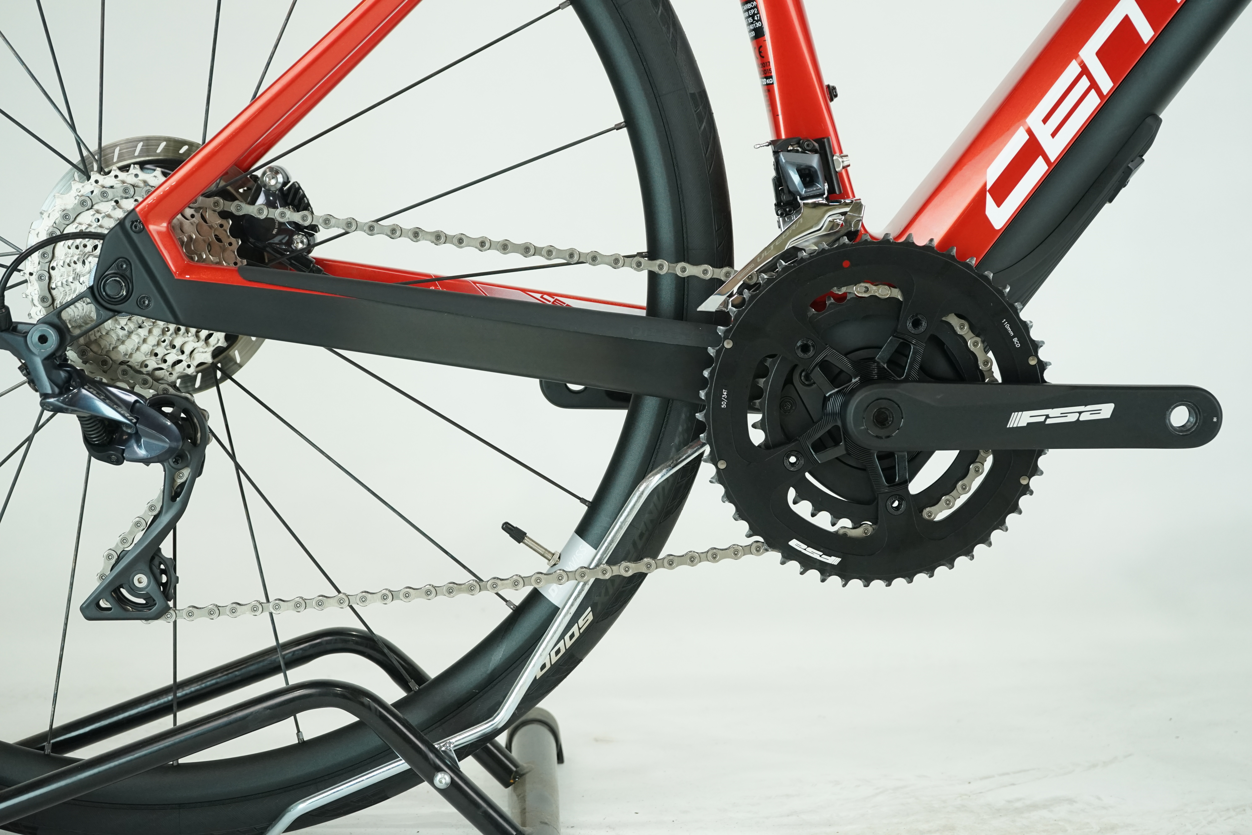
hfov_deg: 32.4
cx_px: 626
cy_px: 418
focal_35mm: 62
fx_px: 2156
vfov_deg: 21.9
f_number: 6.3
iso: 1600
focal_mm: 62
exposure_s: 1/200
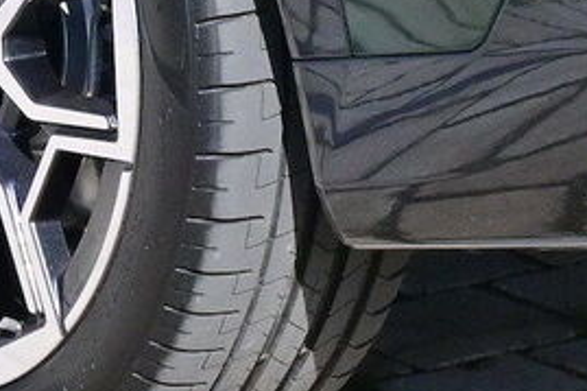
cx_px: 506
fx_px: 4888
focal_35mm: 300
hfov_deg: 6.9
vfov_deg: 4.5
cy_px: -590
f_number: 14
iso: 800
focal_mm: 28
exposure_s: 1/640
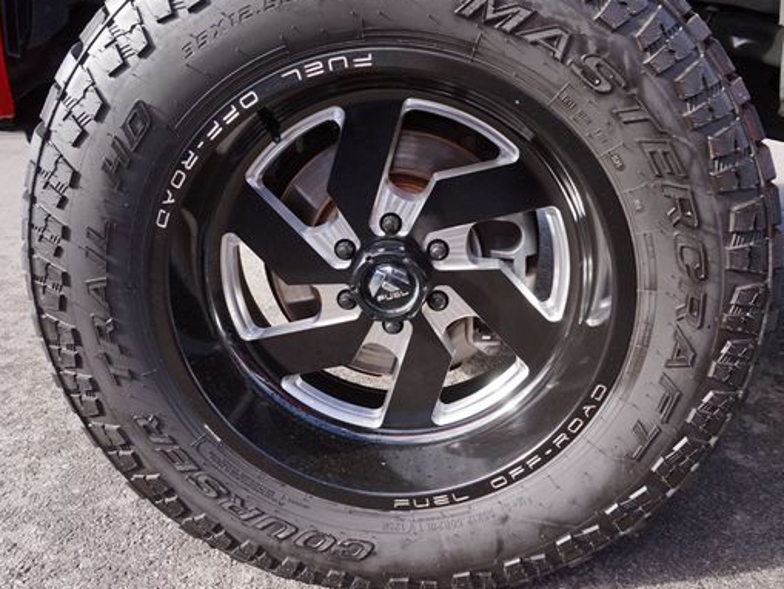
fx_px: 657
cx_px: 390
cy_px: 281
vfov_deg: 48.2
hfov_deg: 61.6
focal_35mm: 29
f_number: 5.6
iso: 100
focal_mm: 16
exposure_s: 1/80
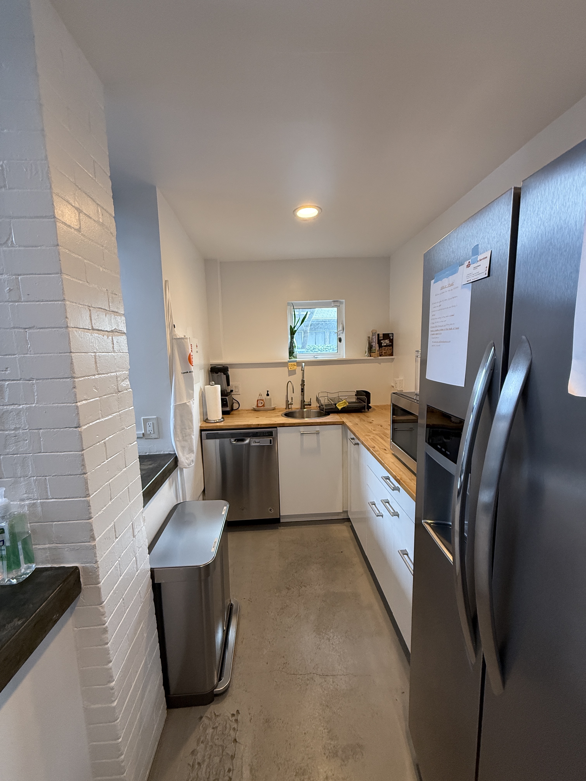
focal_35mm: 14
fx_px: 316
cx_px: 293
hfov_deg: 85.7
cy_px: 390
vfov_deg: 102.1
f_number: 2.2
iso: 250
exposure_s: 1/120
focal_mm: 2.22
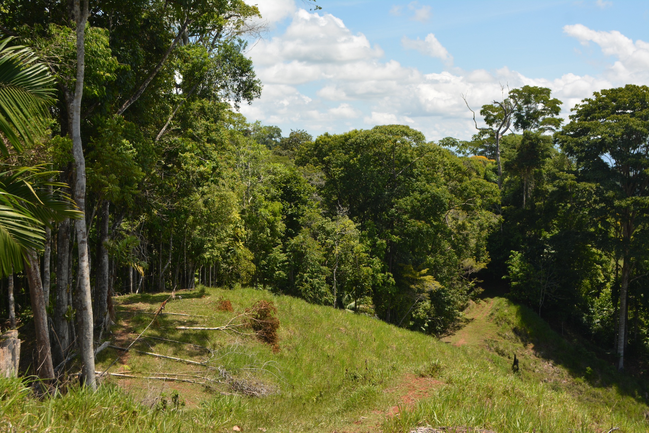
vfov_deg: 28.1
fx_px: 865
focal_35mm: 48
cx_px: 324
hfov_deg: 41.1
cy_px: 216
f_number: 9
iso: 100
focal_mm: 32
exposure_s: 1/200
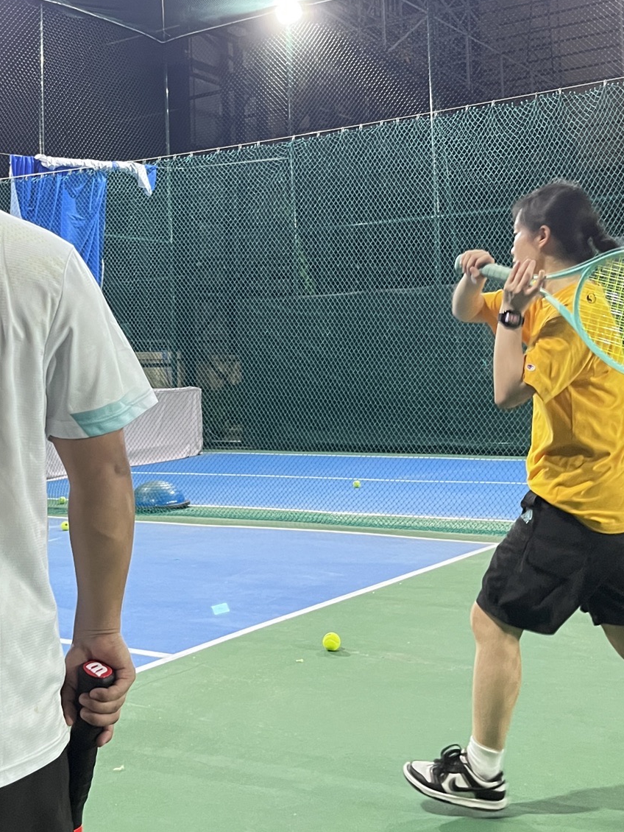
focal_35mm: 46
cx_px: 249
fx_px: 1105
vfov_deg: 41.0
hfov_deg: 31.4
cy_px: 316
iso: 400
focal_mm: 5.1
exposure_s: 1/50
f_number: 1.6
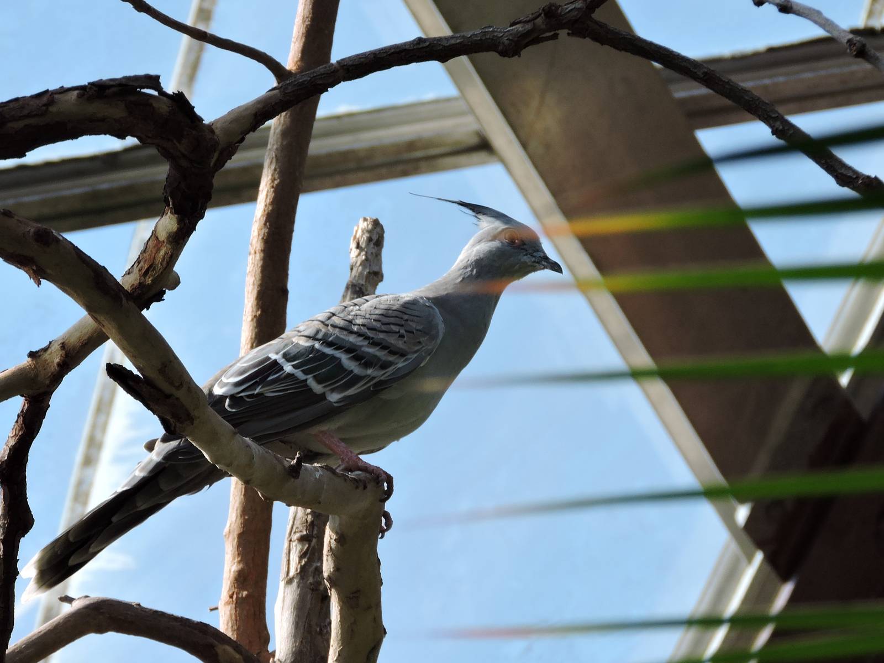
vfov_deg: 4.6
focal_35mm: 325
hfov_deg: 6.1
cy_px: 332
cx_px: 442
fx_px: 8300
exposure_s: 1/320
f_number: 4.8
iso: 100
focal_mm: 58
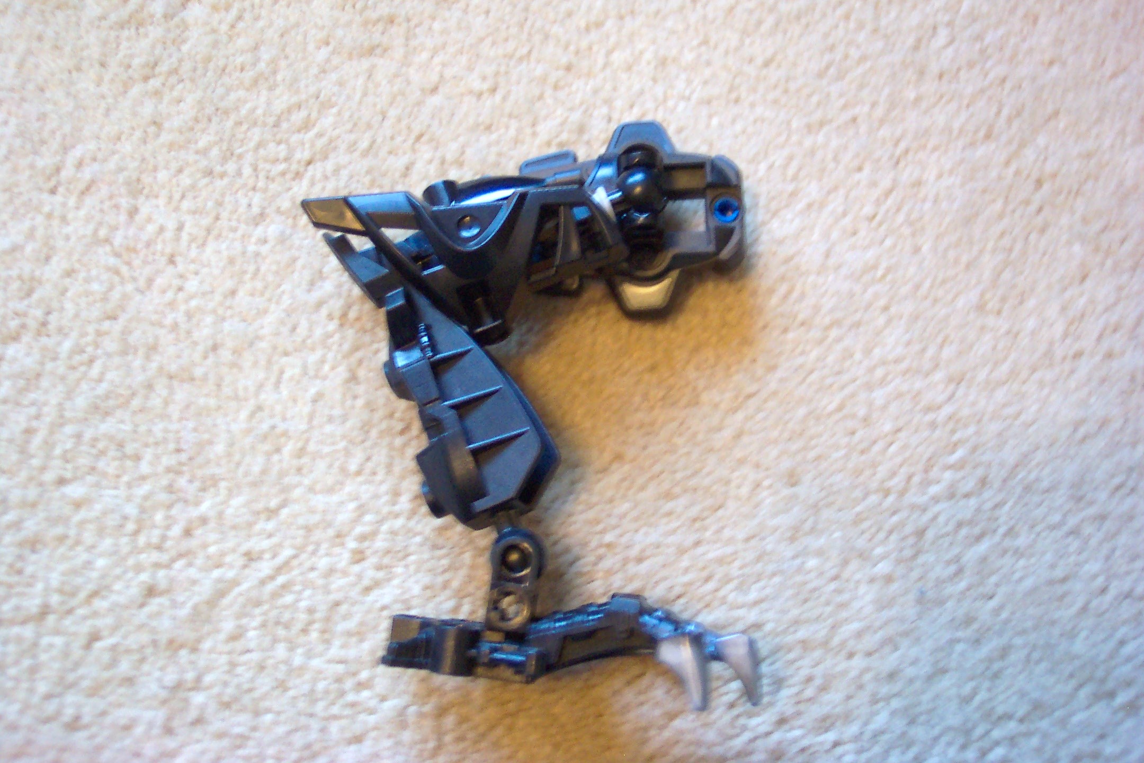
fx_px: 1621
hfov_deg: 38.9
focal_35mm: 51
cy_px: 382
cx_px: 572
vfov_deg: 26.5
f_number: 3.4
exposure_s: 1/8
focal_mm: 10.7
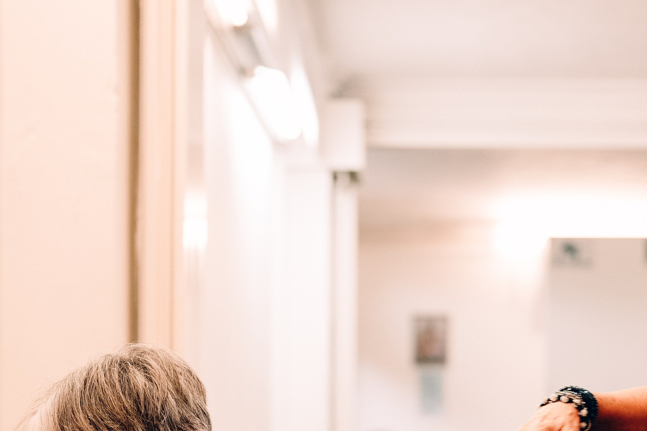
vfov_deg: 14.5
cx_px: 422
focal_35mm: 92
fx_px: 1653
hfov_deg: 22.1
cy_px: 471
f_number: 1.4
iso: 125
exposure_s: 1/80
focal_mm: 35
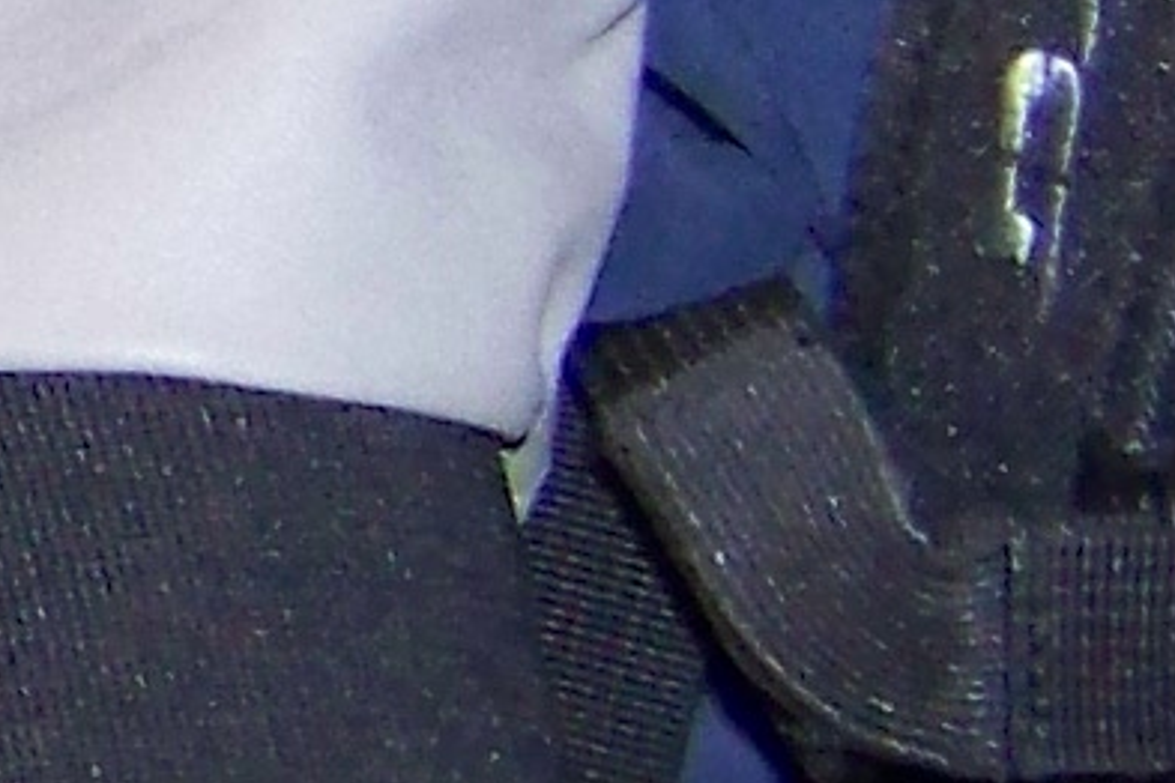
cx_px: -3262
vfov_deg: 4.7
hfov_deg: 6.1
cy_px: -197
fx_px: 9562
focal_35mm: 293
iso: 200
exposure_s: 1/30
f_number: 2.8
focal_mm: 5.85
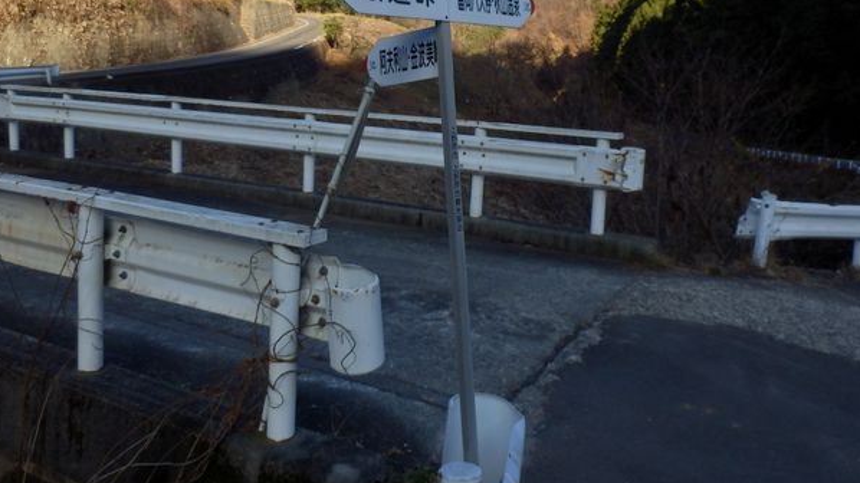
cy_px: 122
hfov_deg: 56.6
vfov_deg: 33.1
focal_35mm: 35
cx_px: 427
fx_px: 798
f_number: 3
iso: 80
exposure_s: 1/640
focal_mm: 4.2
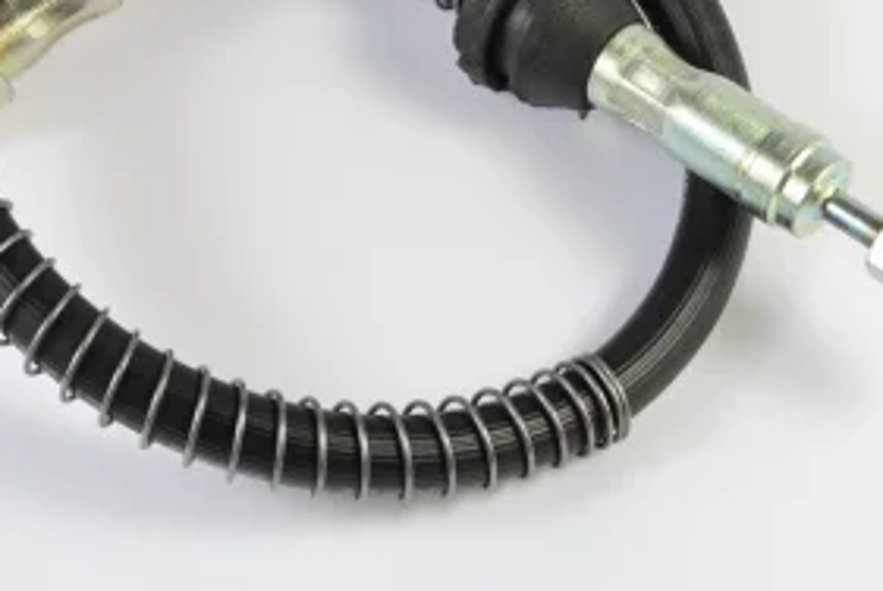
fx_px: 2652
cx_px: 365
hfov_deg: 18.9
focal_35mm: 108
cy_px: 129
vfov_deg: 12.7
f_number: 13
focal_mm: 44
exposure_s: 1/30
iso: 450
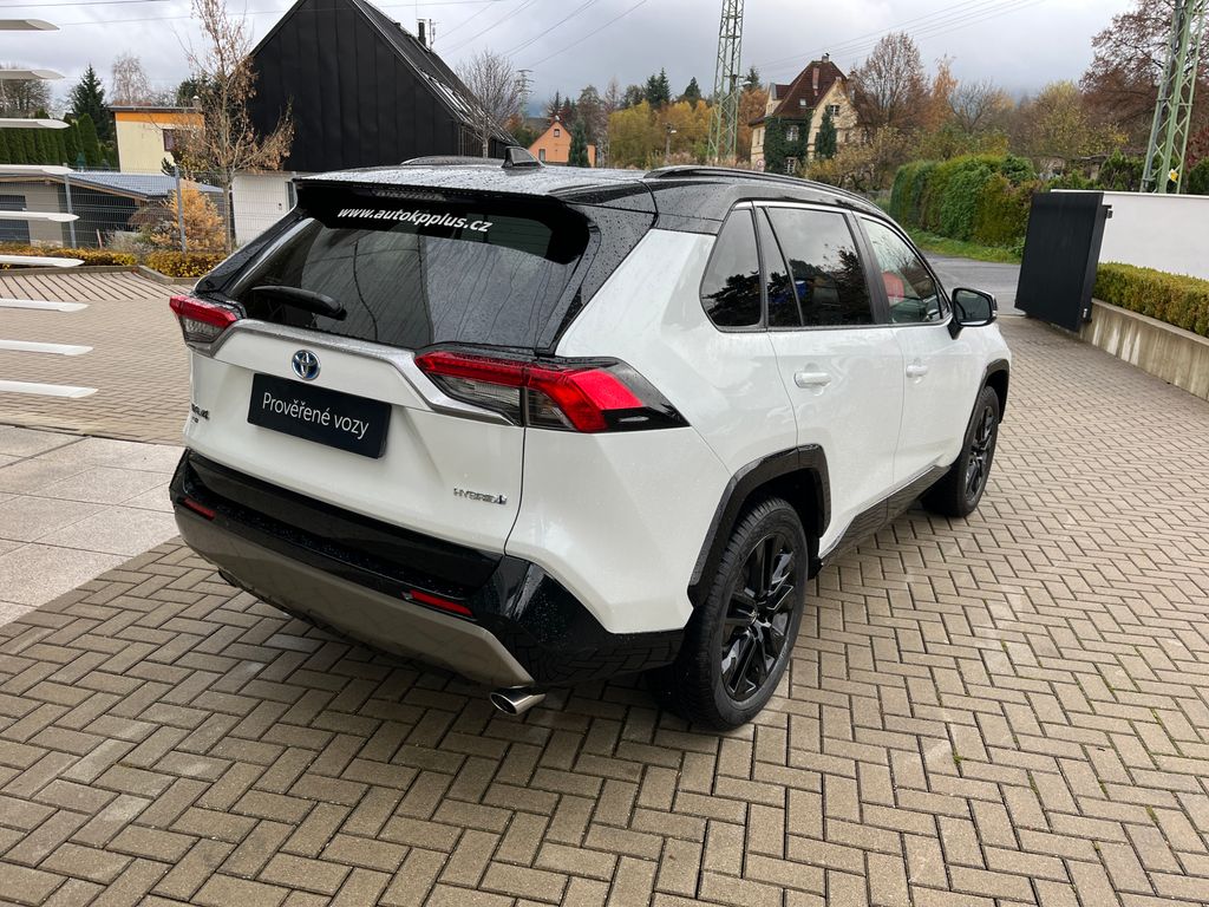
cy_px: 454
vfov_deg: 53.1
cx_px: 604
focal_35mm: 26
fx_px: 908
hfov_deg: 67.3
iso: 40
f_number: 1.6
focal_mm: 5.1
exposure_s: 1/122
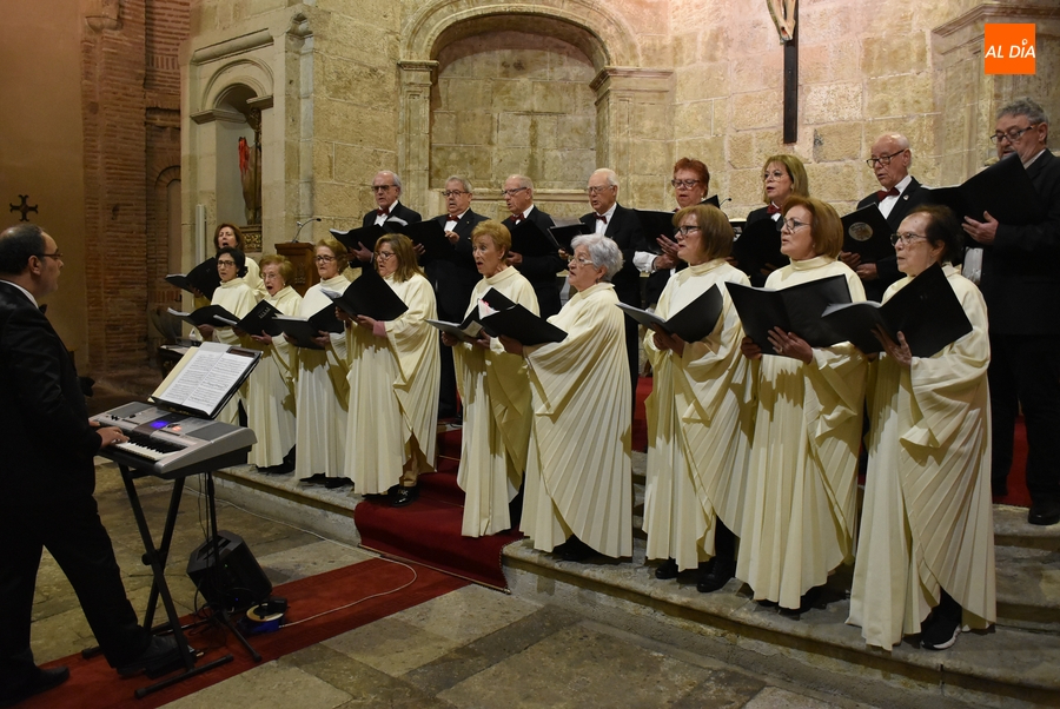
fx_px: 796
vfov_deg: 48.0
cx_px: 530
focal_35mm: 27
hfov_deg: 67.3
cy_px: 354
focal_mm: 18
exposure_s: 1/60
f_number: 3.5
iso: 2500
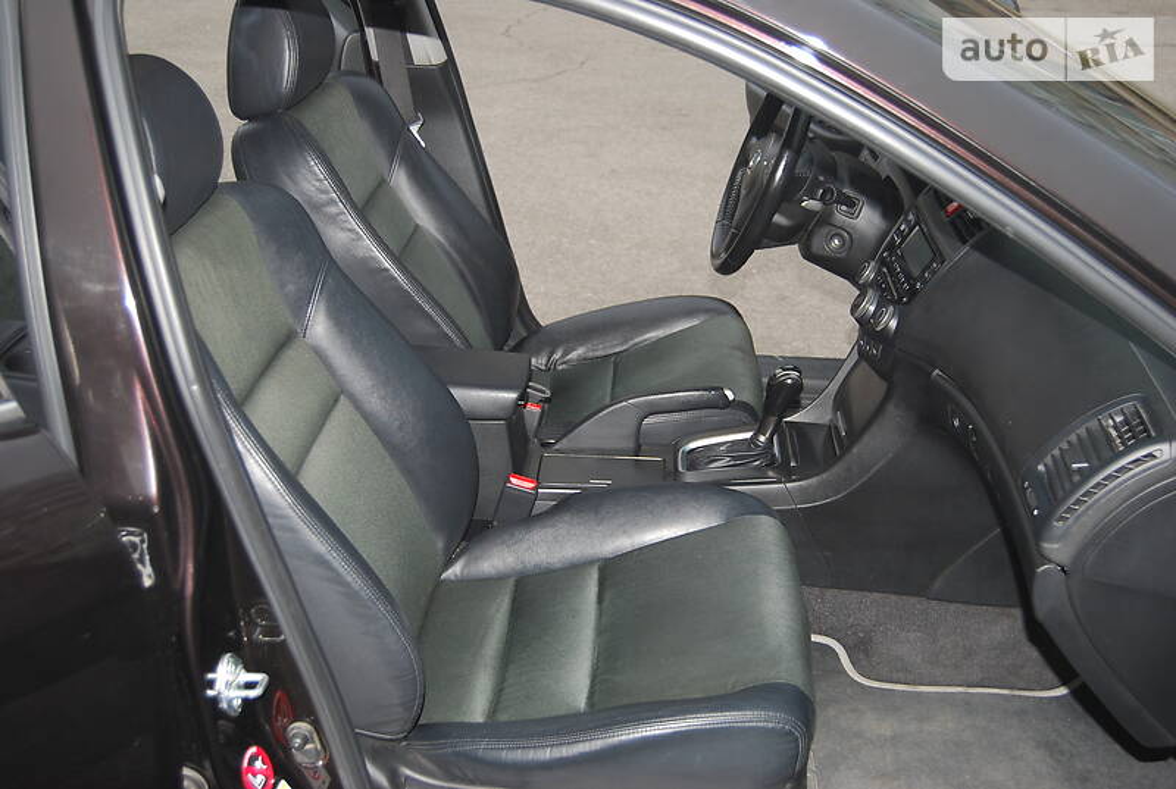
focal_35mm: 39
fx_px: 1277
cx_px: 588
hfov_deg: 49.5
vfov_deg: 34.4
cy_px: 394
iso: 200
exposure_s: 1/60
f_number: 4.2
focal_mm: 26
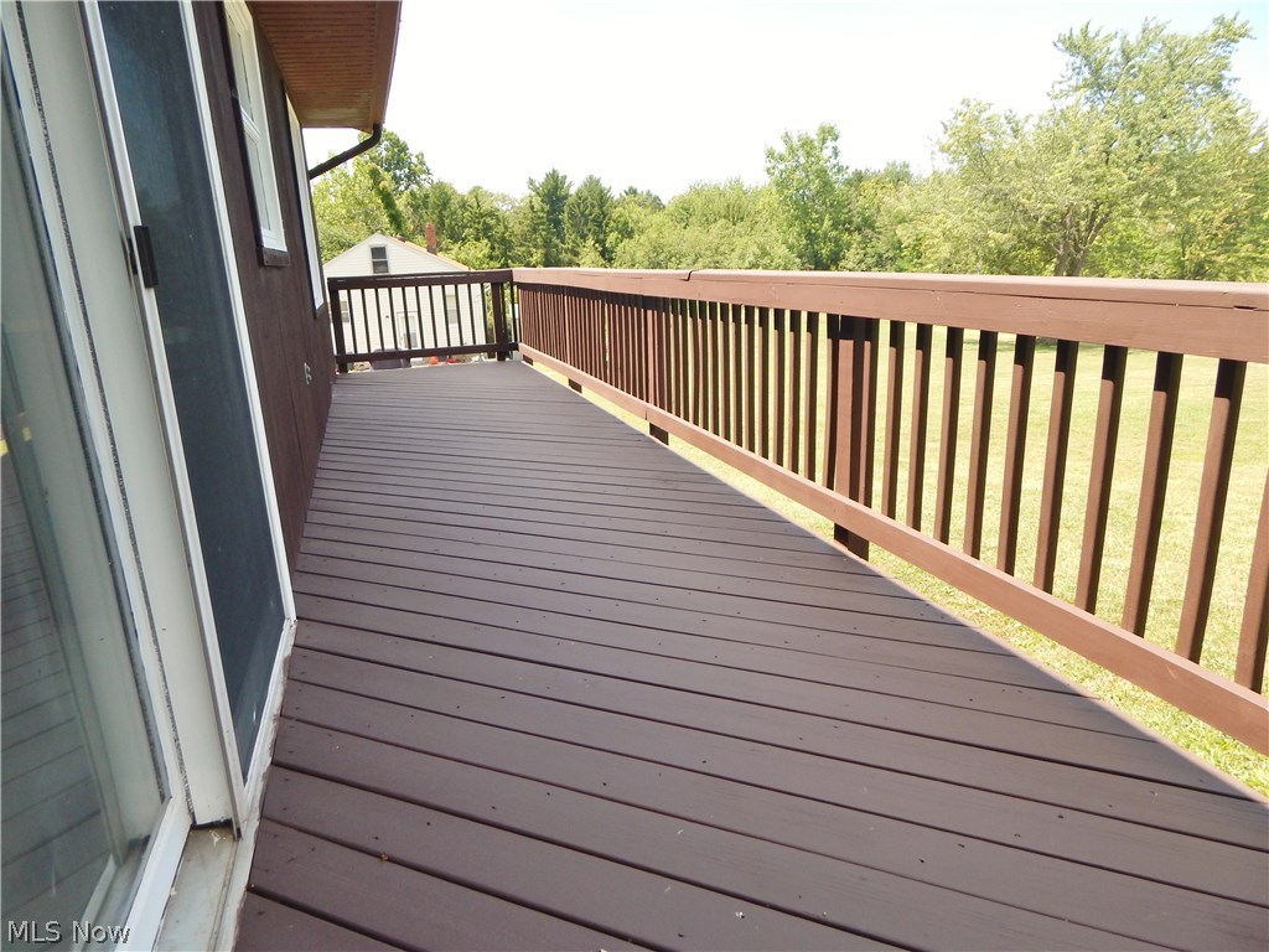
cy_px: 476
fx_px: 807
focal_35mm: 22
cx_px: 634
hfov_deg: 76.4
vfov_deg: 61.1
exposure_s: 1/500
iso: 125
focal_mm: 4
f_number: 3
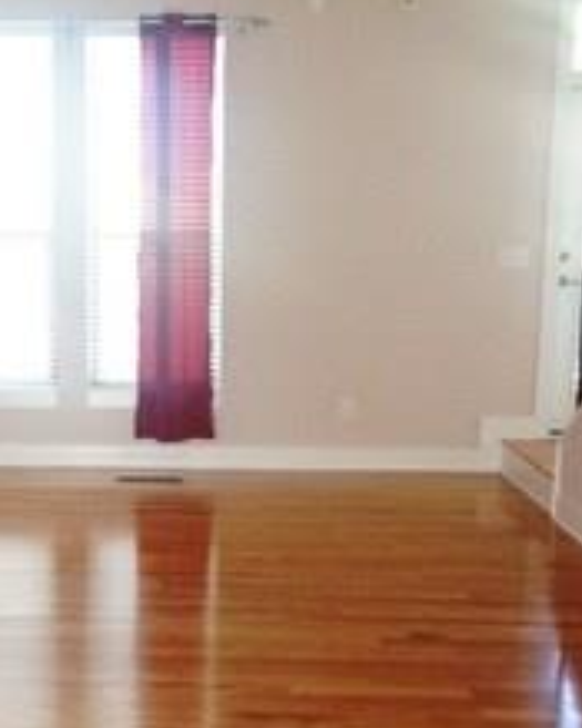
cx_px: 130
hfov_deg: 25.0
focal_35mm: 60
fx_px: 1293
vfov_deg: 31.4
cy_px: 412
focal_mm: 4.28
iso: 80
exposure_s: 1/30
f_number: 2.4
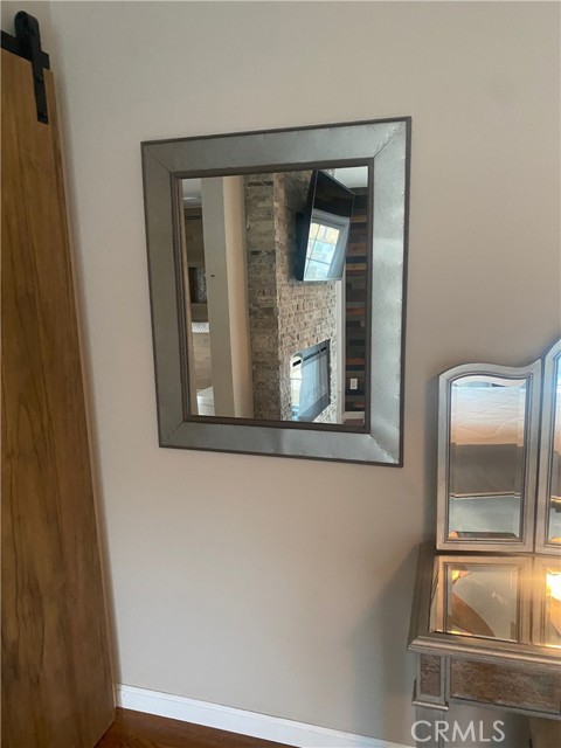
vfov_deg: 67.3
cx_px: 280
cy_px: 374
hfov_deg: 53.1
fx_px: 562
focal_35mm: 26
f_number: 1.8
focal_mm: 4.25
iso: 400
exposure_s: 1/40
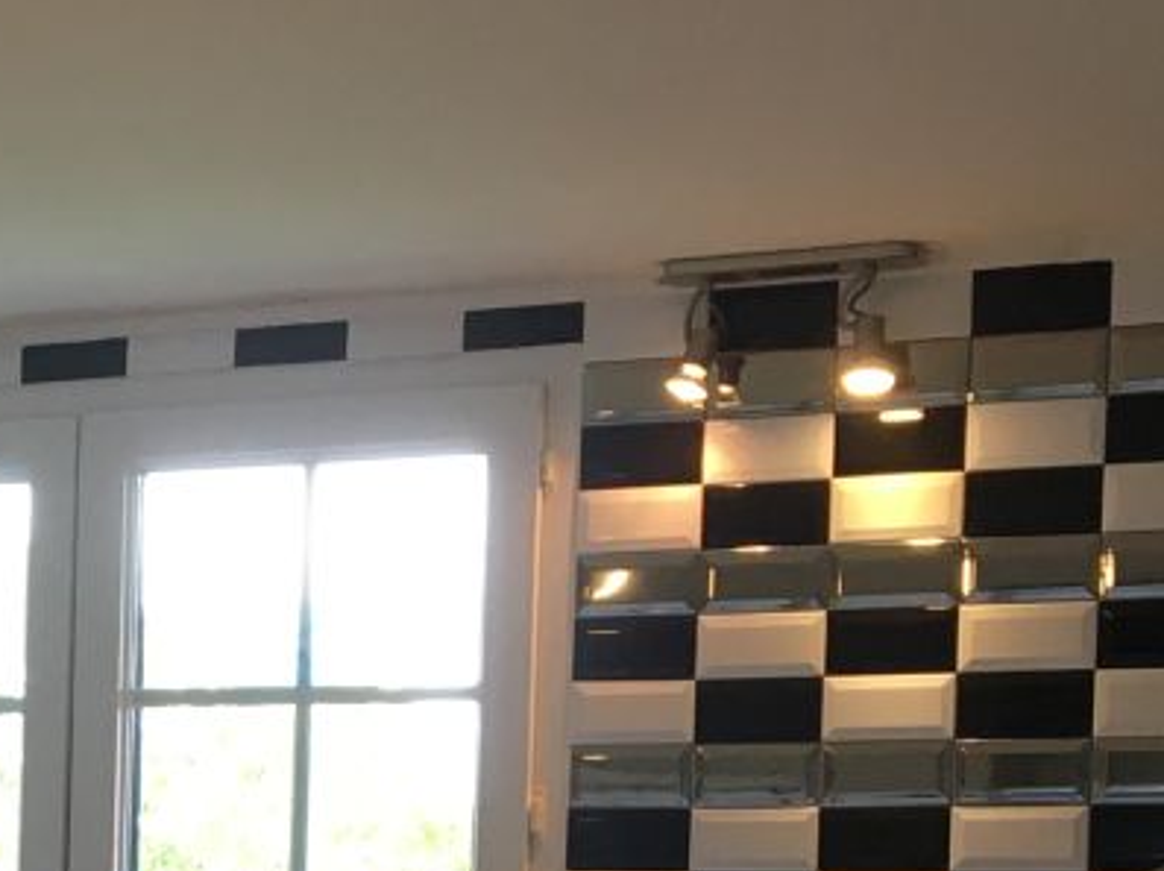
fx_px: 3931
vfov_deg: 12.3
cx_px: -232
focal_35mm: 117
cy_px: 1126
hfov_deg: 16.2
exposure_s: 1/33
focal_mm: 4.15
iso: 25
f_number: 2.2
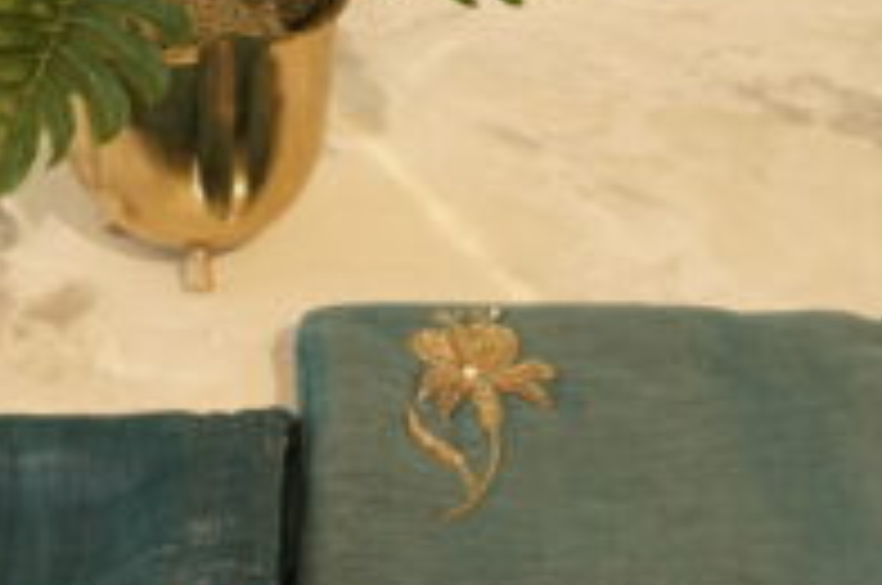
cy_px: 328
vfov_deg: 15.3
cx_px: 432
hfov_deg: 22.9
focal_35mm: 89
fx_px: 2177
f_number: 6.3
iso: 400
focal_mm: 29
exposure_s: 1/100
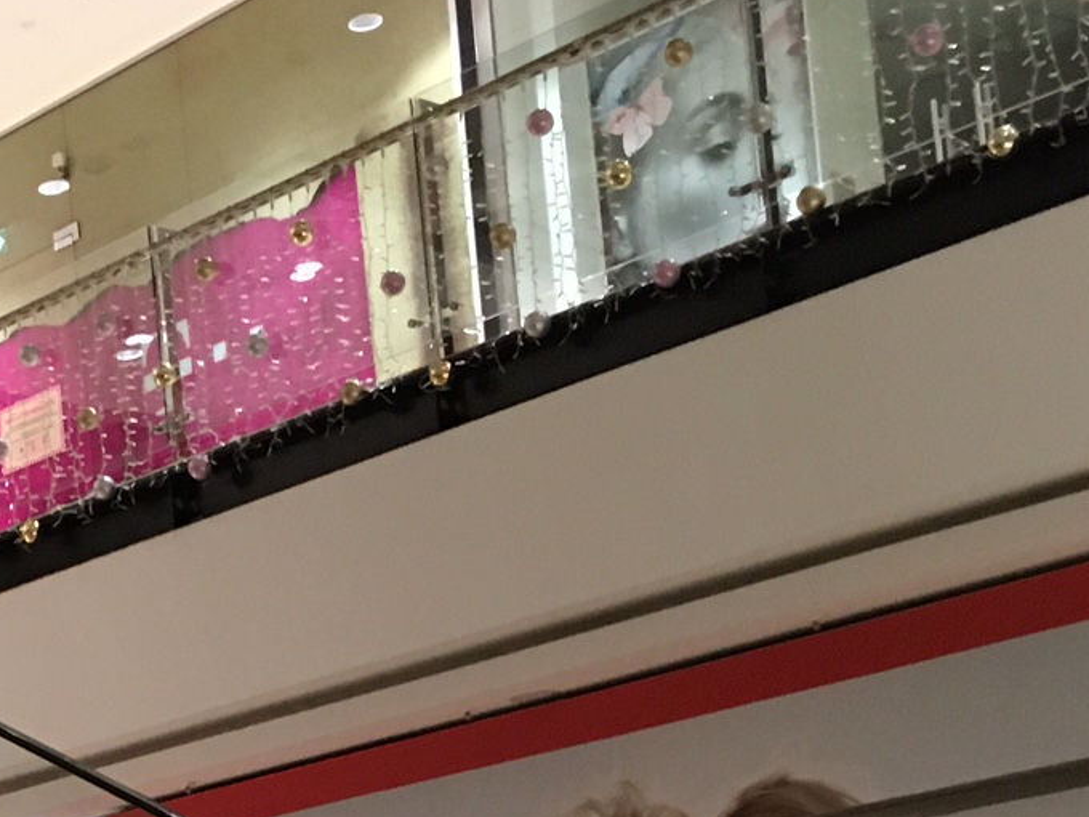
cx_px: 0
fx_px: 2706
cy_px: 1139
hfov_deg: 21.9
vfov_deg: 16.0
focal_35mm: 86
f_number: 2.2
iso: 200
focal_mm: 4.15
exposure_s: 1/20
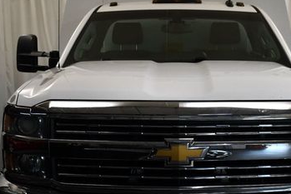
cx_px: 178
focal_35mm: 66
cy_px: 119
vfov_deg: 20.6
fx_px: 534
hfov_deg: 30.4
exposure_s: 1/250
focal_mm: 18
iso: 450
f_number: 3.5
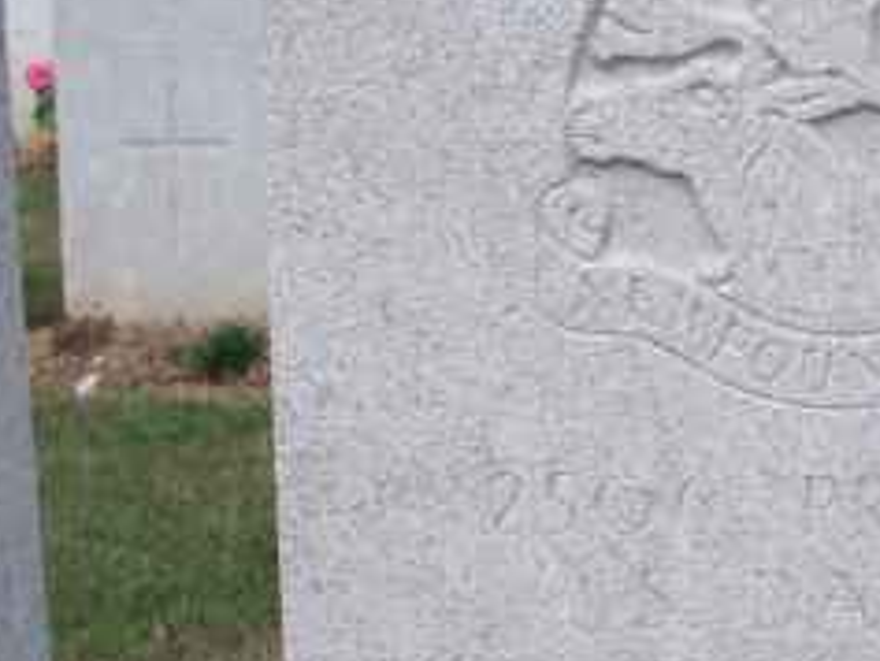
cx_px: 787
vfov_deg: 16.2
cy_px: 509
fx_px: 2315
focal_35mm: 91
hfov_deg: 21.1
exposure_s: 1/500
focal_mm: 7.54
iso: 64
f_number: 2.8
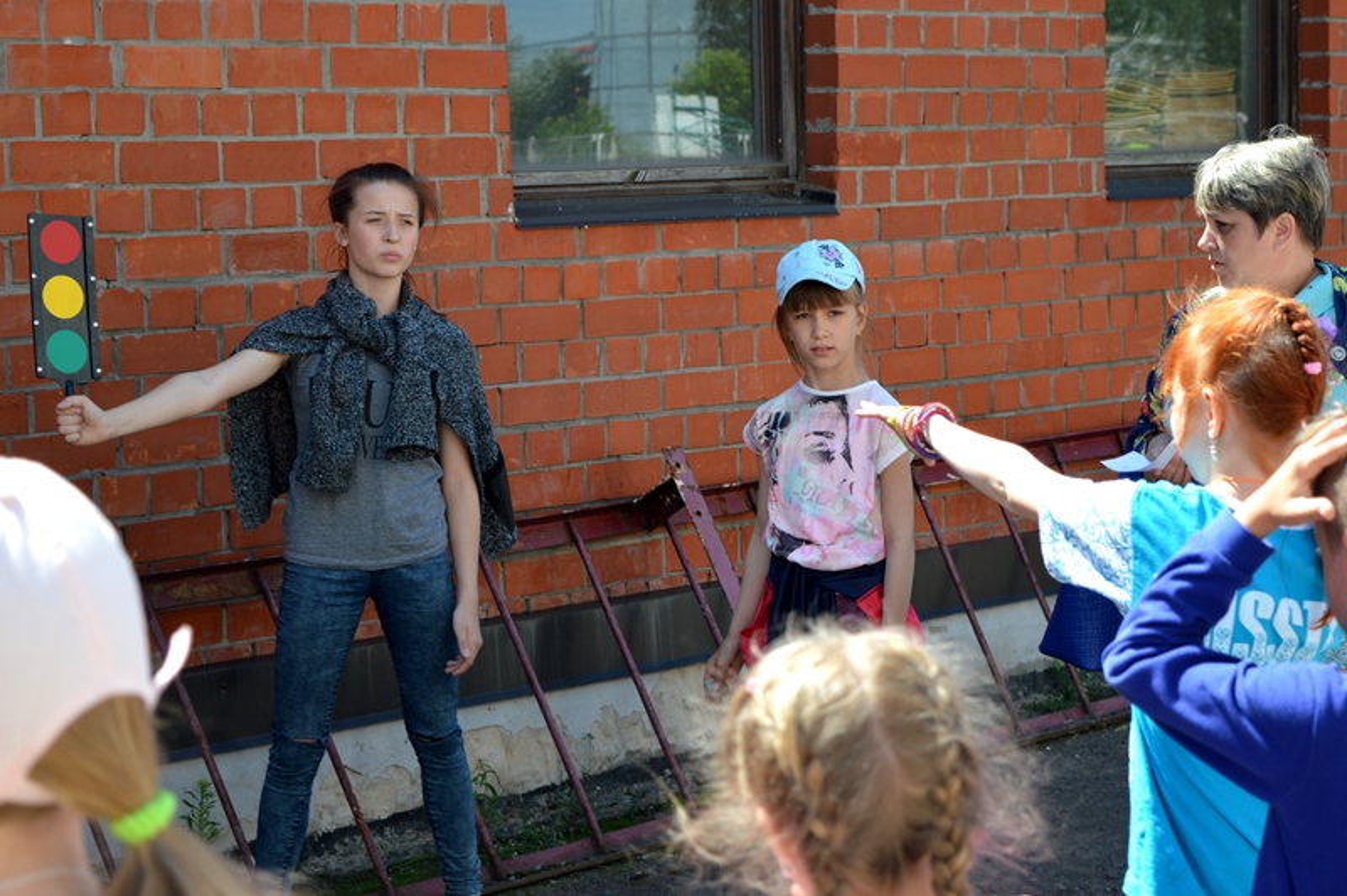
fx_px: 2692
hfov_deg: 28.1
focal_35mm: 72
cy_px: 448
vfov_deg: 18.9
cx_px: 674
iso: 100
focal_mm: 48
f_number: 6.3
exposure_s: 1/160
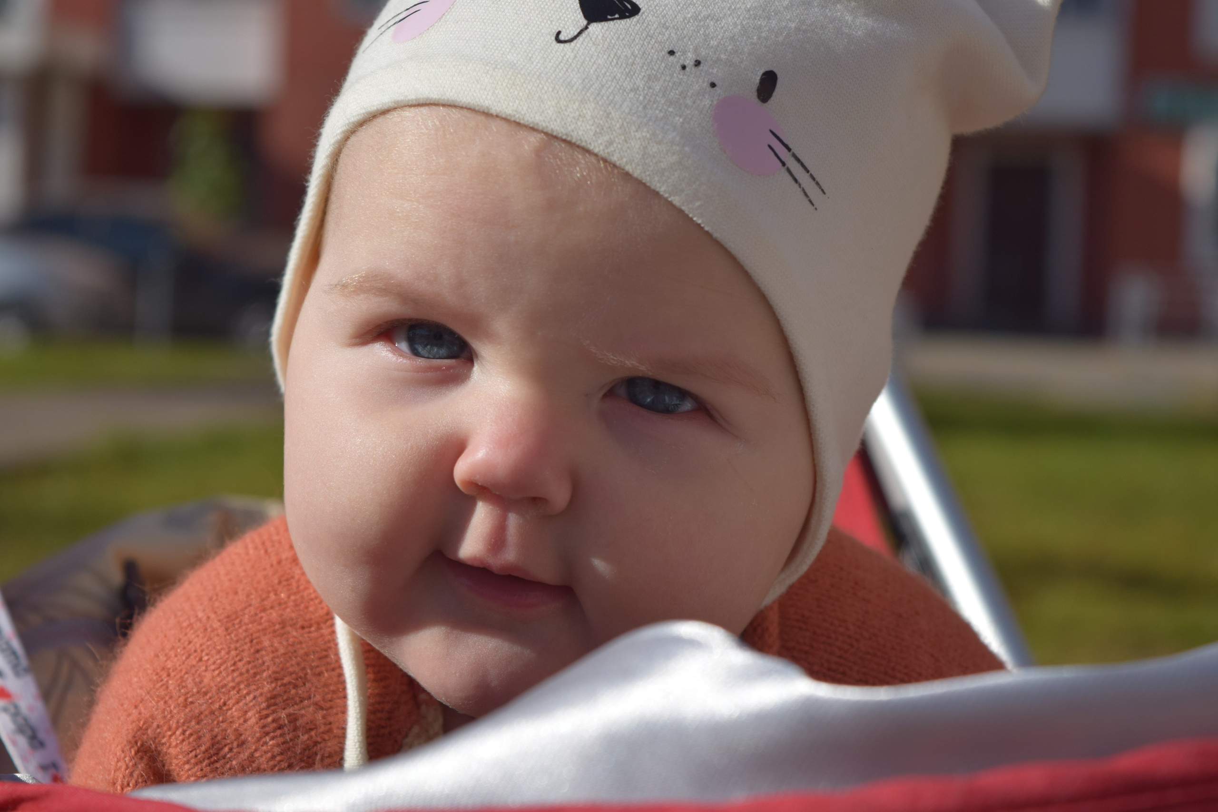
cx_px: 609
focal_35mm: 82
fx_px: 2791
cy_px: 406
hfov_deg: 24.6
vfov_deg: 16.6
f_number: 5.6
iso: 200
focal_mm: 55
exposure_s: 1/1600
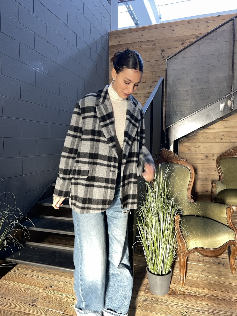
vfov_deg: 69.4
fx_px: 228
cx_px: 118
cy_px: 158
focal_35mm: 25
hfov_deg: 54.9
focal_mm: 5.1
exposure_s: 1/60
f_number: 1.6
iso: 160
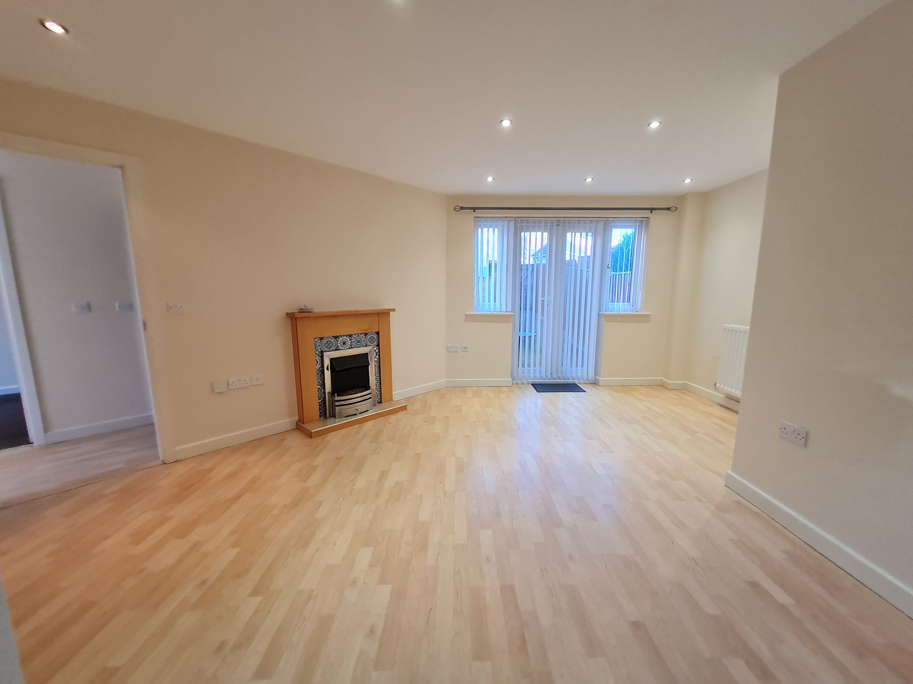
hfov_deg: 106.2
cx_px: 456
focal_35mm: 13
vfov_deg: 89.9
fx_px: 343
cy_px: 342
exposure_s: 1/50
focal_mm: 1.74
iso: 125
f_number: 2.2
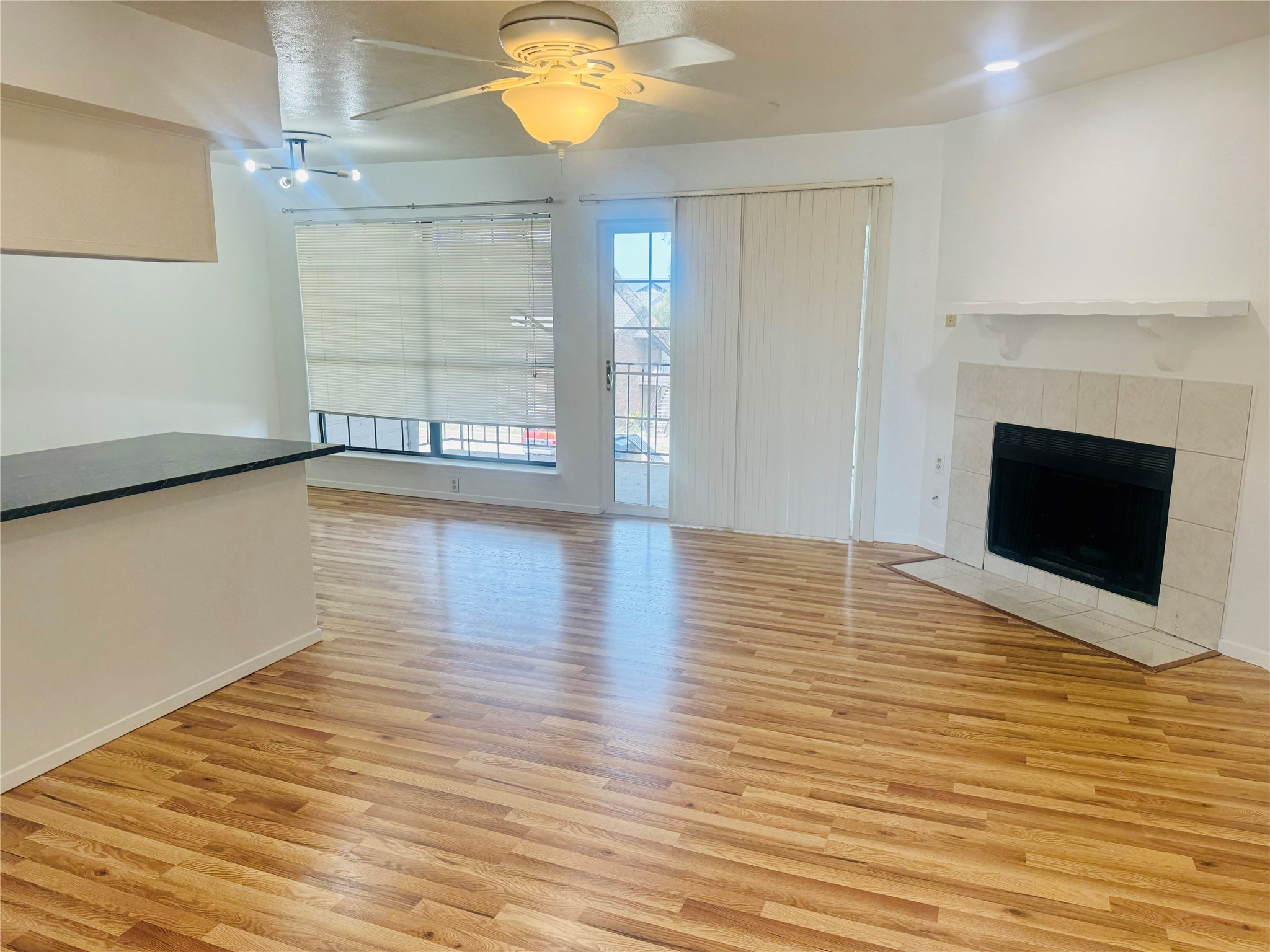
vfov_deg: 56.8
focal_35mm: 24
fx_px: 881
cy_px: 476
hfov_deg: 71.6
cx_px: 635
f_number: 1.78
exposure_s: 1/132
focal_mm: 6.76
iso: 50
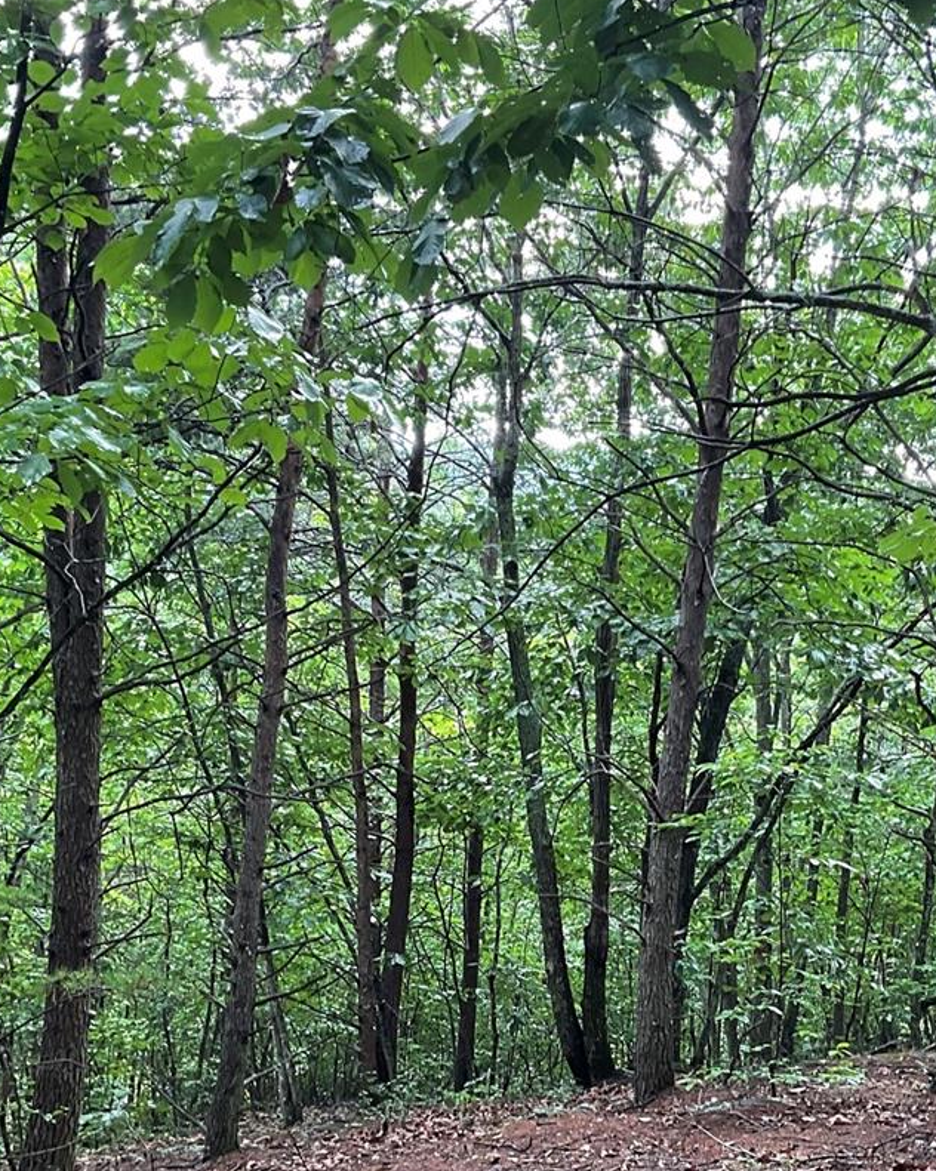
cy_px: 876
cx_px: 595
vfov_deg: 33.5
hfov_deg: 27.5
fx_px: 1906
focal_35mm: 55
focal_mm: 3
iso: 40
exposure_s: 1/60
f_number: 1.8
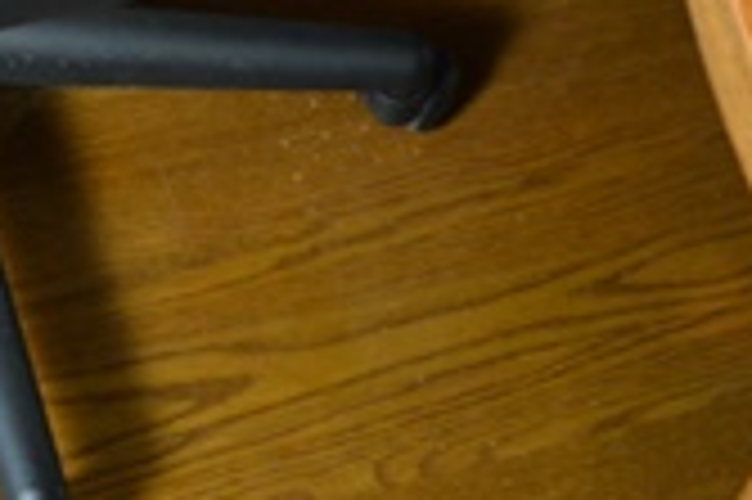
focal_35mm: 108
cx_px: 45
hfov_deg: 18.6
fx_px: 2254
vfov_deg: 12.5
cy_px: -18
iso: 1250
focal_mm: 20
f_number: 3.8
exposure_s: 1/30
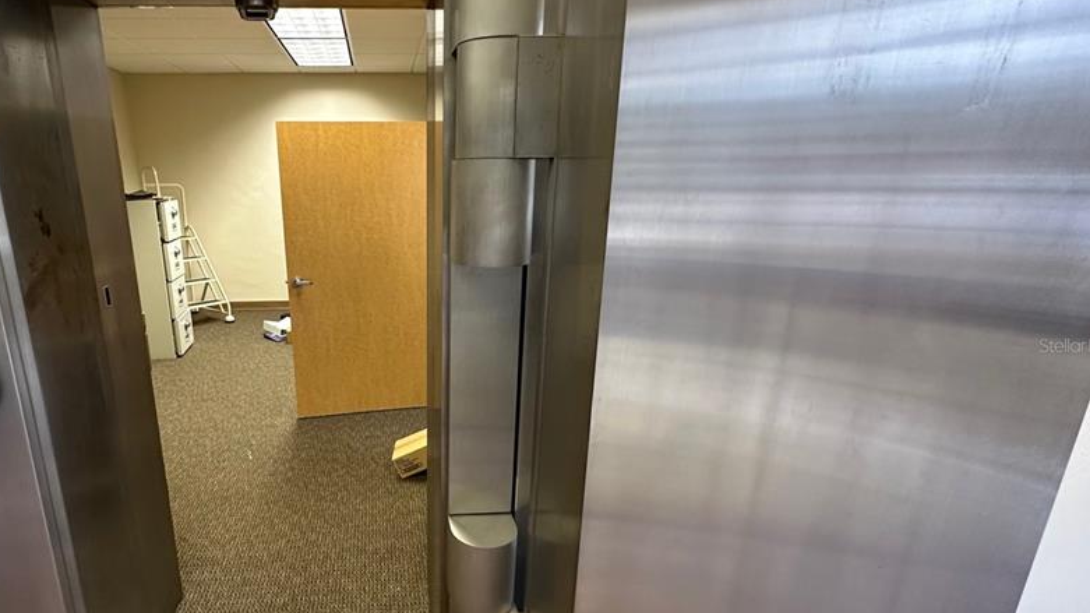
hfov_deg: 85.0
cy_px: 345
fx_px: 578
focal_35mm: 20
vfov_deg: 55.7
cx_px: 409
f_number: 2.2
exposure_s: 1/60
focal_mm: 2.22
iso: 200
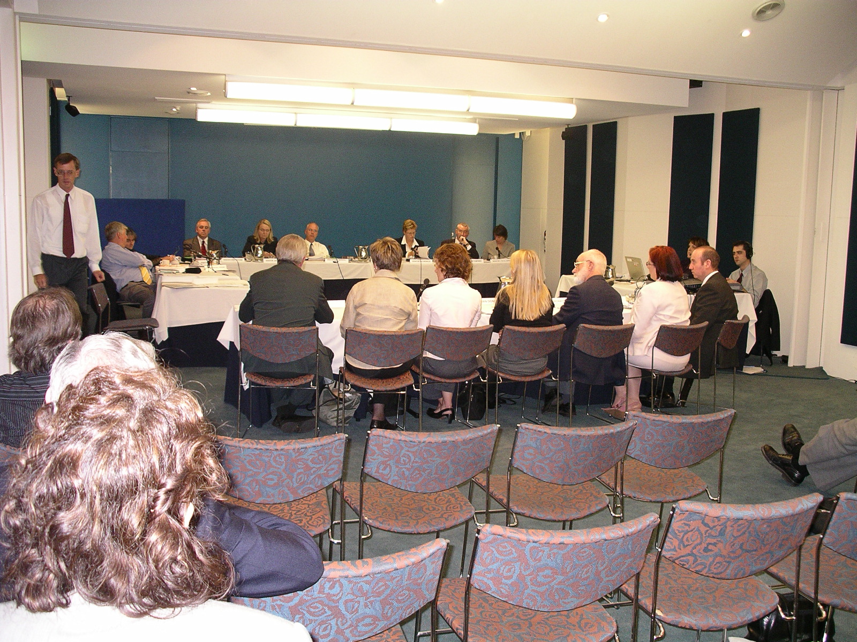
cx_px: 428
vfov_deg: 38.7
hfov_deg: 50.1
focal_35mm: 37
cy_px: 321
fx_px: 916
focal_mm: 7.8
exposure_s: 1/40
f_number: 2.8
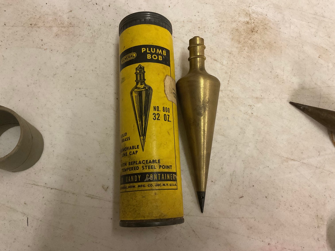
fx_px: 281
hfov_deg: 61.7
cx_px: 168
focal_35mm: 29
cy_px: 126
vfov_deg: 48.2
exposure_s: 1/40
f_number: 1.8
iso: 250
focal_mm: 3
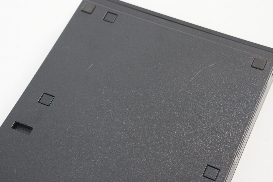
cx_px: 136
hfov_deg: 27.0
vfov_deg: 18.2
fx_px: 569
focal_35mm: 75
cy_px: 91
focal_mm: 50
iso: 1600
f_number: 6.3
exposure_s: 1/60
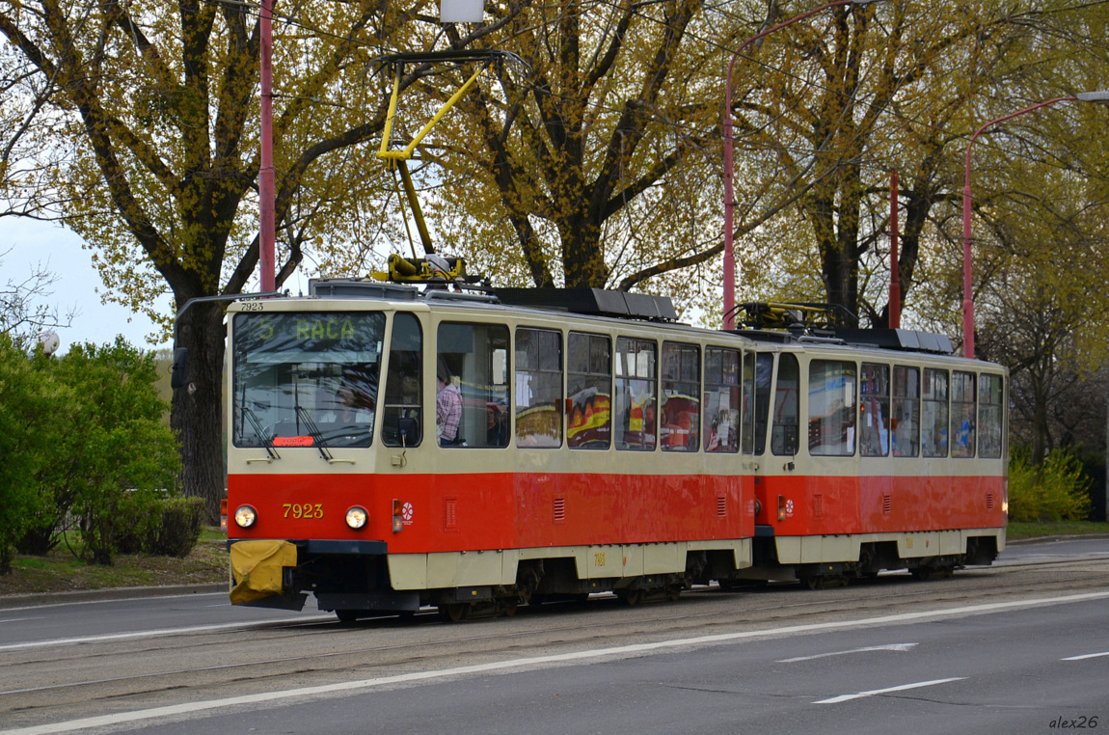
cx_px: 554
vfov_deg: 10.7
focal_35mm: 128
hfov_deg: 16.1
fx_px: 3920
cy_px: 368
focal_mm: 85
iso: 220
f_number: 5.6
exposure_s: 1/500
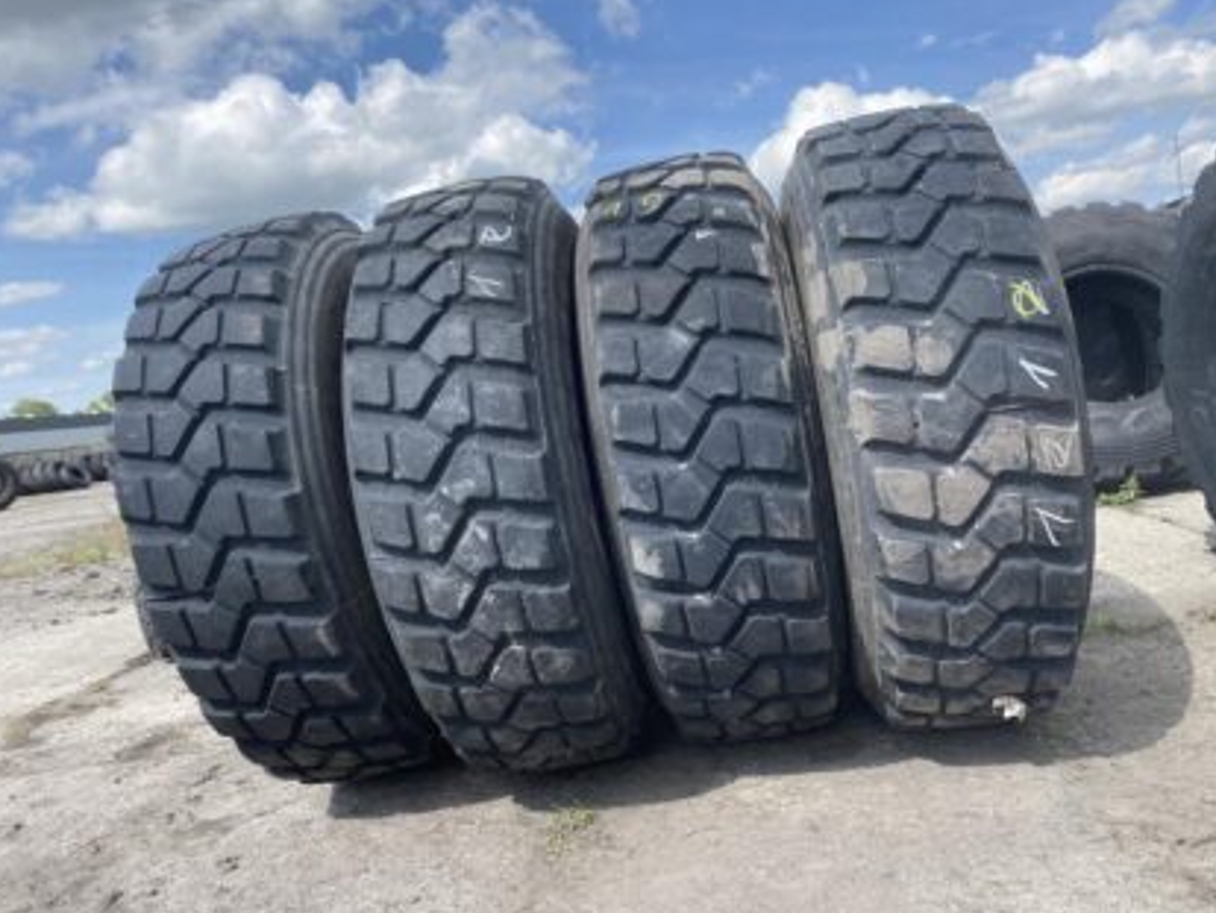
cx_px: 614
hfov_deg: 65.3
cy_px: 462
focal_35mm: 27
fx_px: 949
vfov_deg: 51.4
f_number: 1.8
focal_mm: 4.25
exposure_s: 1/1808
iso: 32
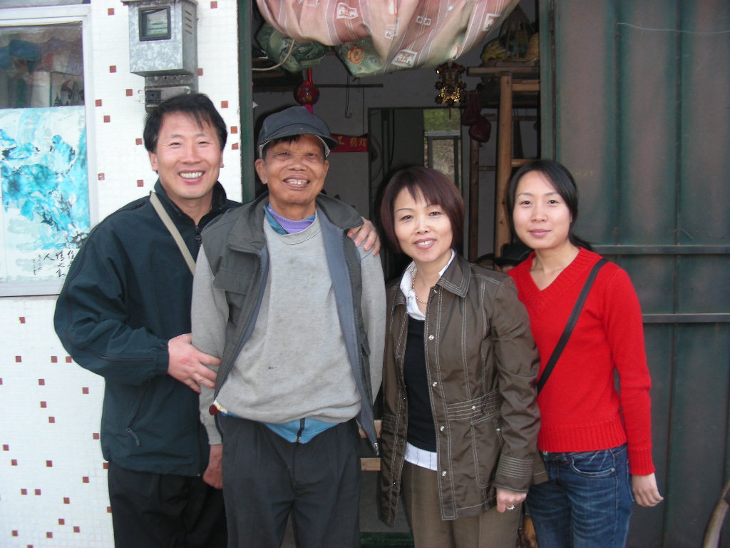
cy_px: 274
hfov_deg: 49.0
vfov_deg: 37.7
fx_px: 801
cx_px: 365
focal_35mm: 38
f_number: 3.5
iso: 59
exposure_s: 1/30
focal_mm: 6.3
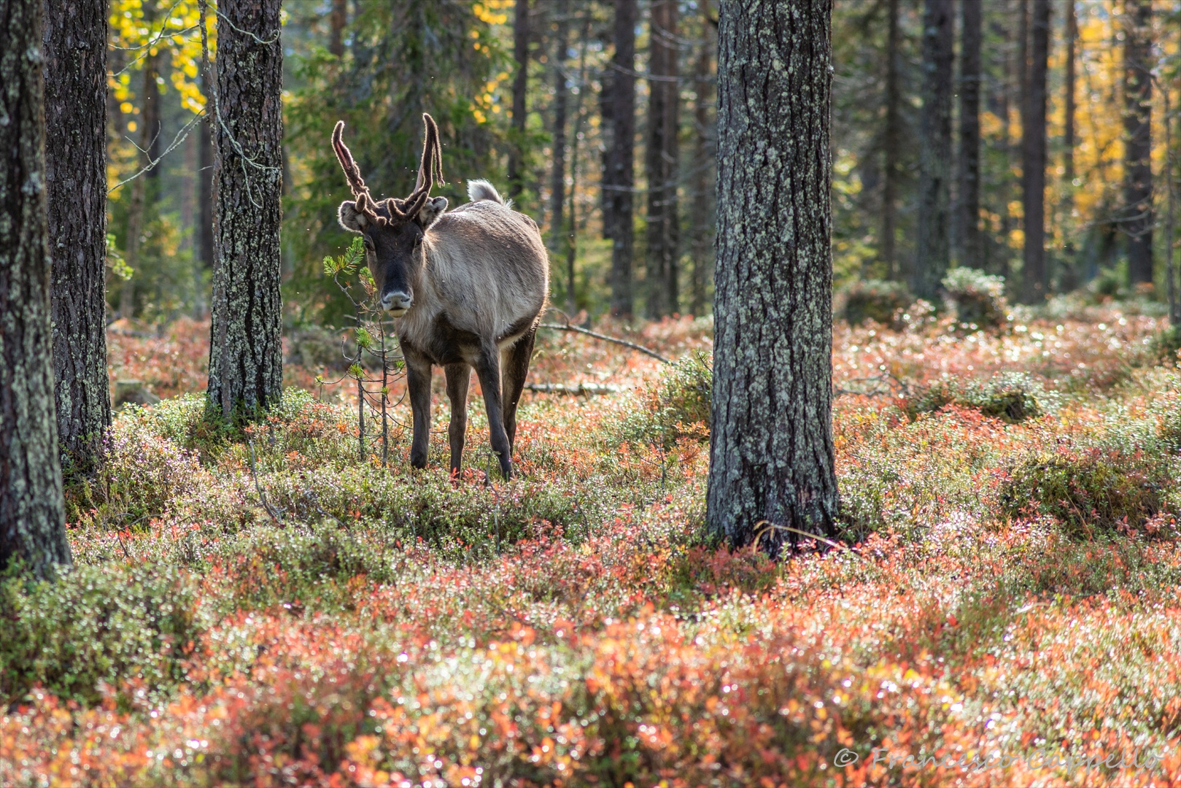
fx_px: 6890
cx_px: 590
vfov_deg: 6.5
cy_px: 394
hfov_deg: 9.8
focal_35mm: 210
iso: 500
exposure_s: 1/250
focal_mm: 210
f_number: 8
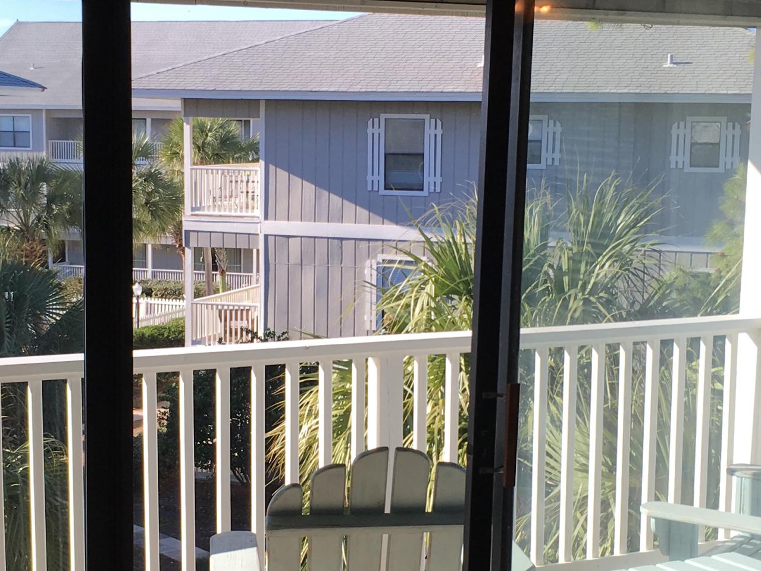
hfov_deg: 28.5
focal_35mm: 68
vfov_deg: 21.6
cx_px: 348
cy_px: 361
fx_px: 1495
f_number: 2.2
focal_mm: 4.15
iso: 25
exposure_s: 1/561
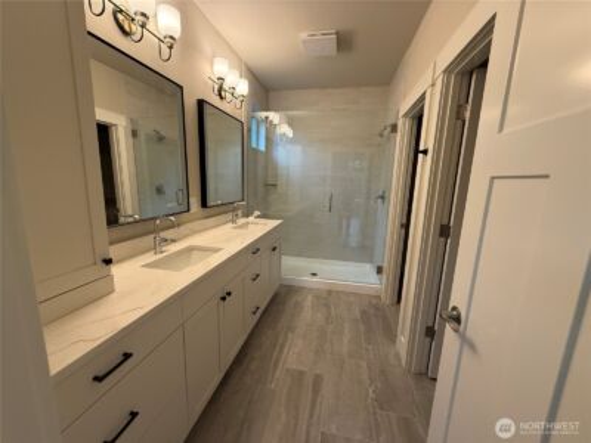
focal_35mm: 14
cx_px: 296
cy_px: 222
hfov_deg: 102.1
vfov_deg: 85.7
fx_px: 239
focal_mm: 2.22
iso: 320
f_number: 2.2
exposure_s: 1/120
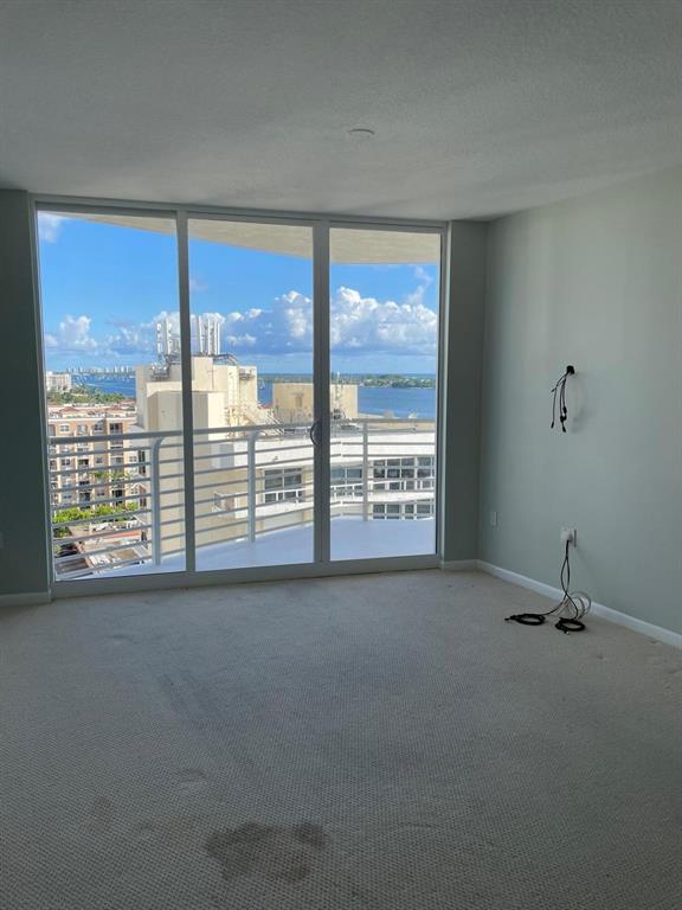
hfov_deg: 53.1
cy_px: 455
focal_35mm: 26
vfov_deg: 67.3
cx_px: 341
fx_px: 683
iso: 32
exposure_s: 1/932
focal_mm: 4.2
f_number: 1.6
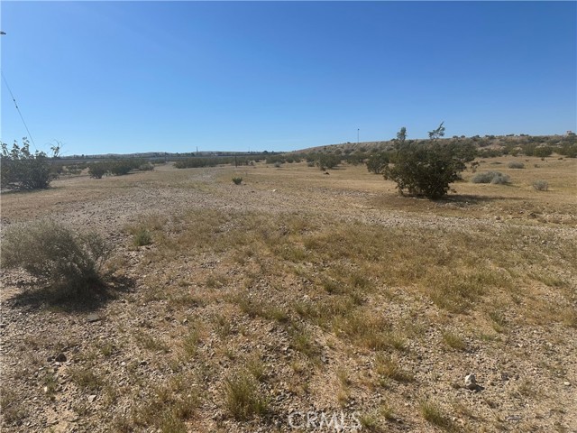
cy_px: 216
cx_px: 288
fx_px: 400
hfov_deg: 71.6
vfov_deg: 56.8
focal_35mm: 24
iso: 80
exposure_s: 1/7576
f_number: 1.78
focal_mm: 6.86
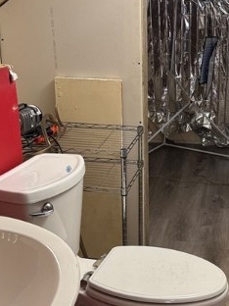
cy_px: 177
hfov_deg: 24.6
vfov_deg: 32.6
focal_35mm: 59
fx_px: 520
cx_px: 163
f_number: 1.78
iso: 200
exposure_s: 1/60
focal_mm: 6.76
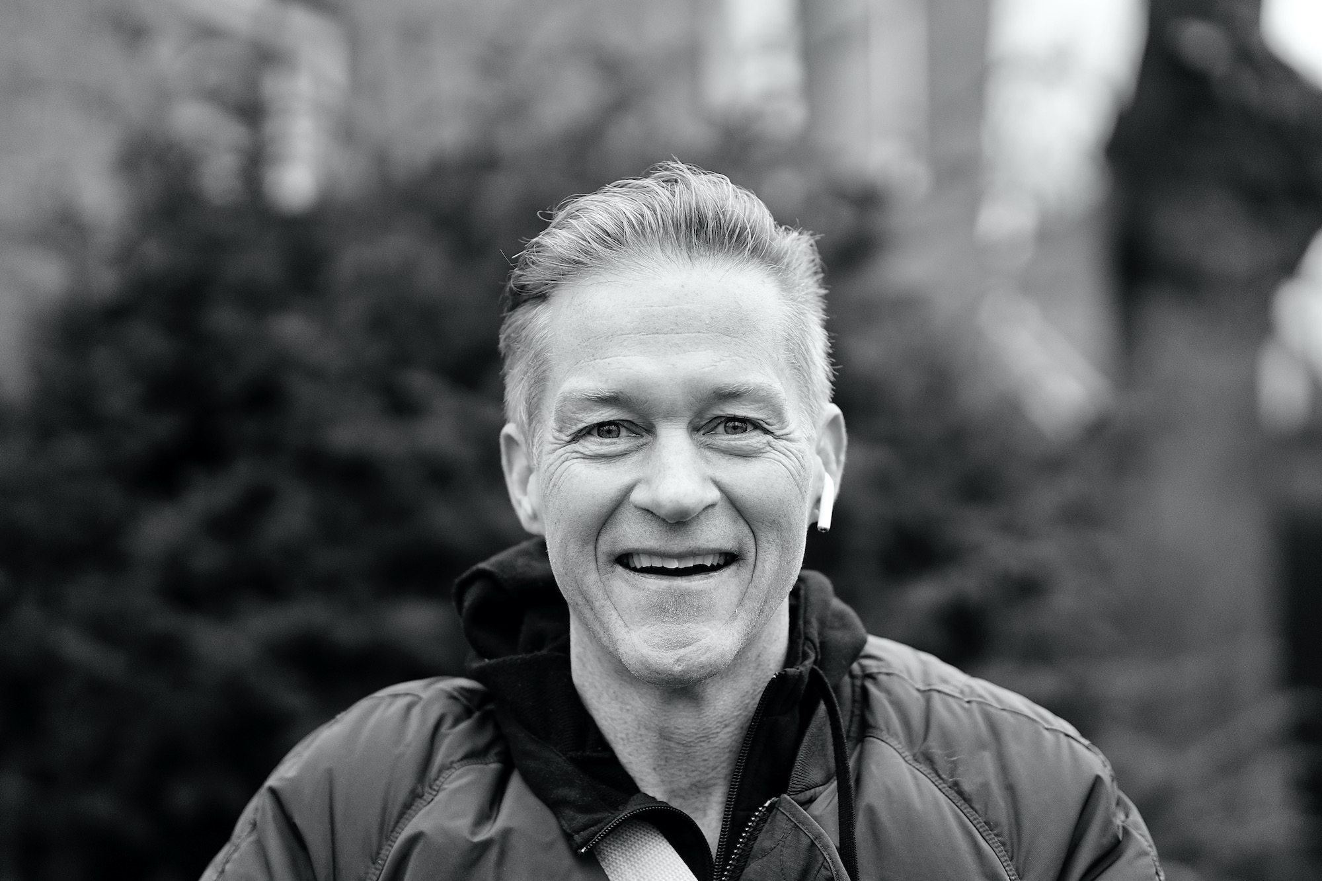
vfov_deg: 16.3
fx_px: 3084
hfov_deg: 24.2
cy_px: 440
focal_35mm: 84
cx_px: 661
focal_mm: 56
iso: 250
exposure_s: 1/1000
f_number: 1.4
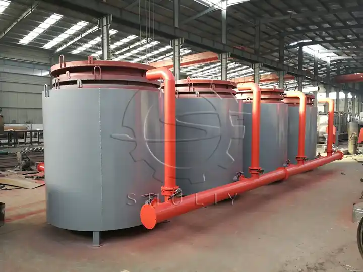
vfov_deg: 51.4
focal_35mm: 27
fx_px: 283
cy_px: 136
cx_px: 182
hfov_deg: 65.3
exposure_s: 1/50
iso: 160
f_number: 2.2
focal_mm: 3.95
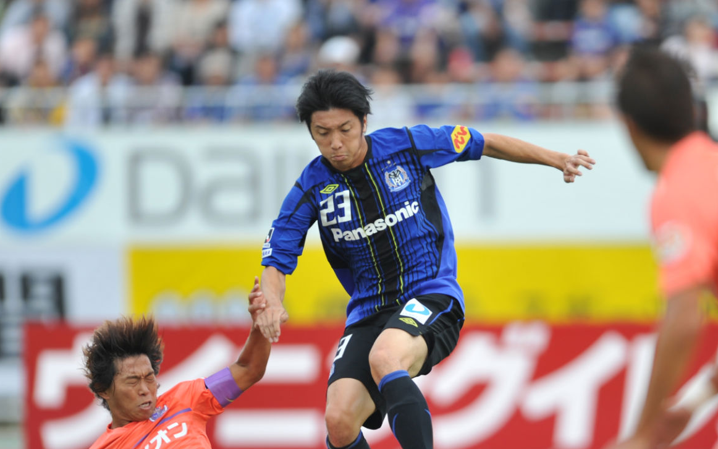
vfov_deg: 1.8
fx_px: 14048
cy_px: 337
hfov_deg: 2.9
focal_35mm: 718
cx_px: 491
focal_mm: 400
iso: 400
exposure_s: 1/1600
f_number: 2.8
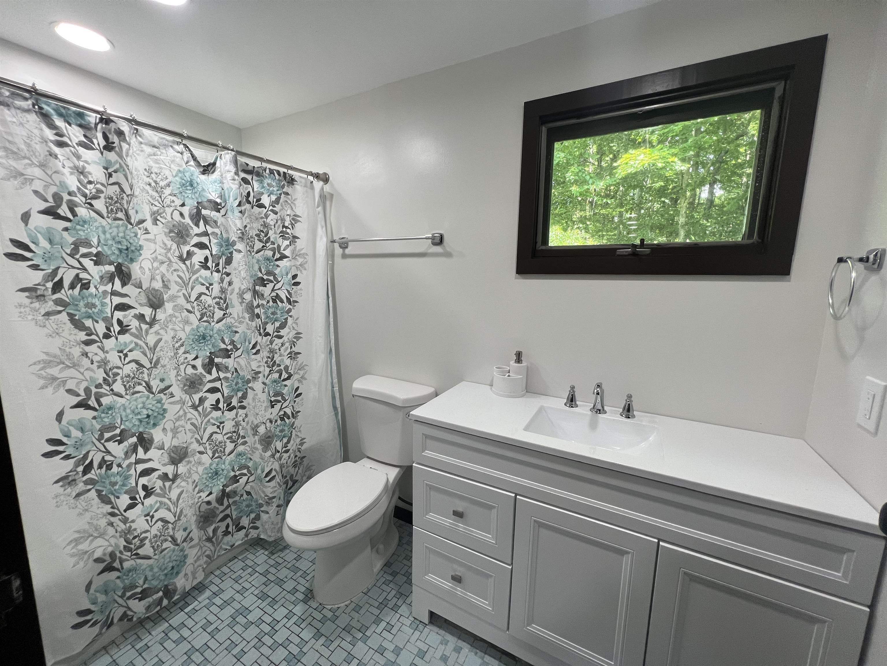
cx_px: 444
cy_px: 333
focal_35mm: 13
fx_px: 333
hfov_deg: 106.2
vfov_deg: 89.9
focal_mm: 1.57
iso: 125
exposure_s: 1/120
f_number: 1.8
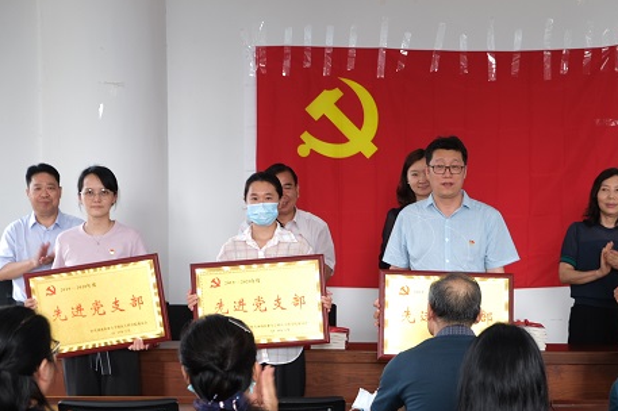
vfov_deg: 20.2
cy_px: 254
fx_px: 1149
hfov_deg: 30.0
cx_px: 361
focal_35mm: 67
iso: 80
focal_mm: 34.3
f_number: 3.6
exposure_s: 1/17
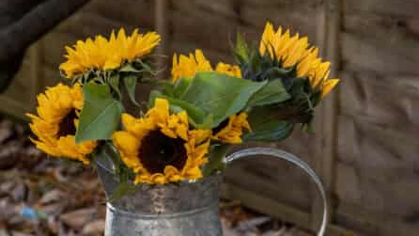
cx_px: 155
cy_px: 379
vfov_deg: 5.9
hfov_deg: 10.7
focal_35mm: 202
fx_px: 2245
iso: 250
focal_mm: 56
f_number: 4.5
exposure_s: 1/125
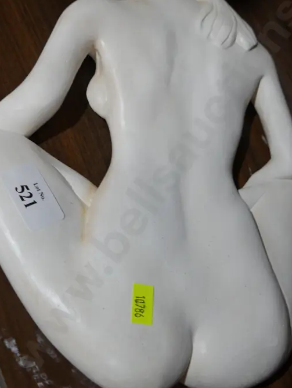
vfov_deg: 36.4
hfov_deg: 27.8
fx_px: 584
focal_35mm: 52
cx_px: 203
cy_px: 129
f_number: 4
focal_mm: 17
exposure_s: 1/80
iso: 200
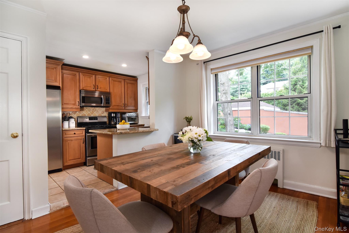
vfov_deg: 72.0
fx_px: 160
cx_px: 174
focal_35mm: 16
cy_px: 116
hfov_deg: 95.0
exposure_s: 1/30
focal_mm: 11
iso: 640
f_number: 8
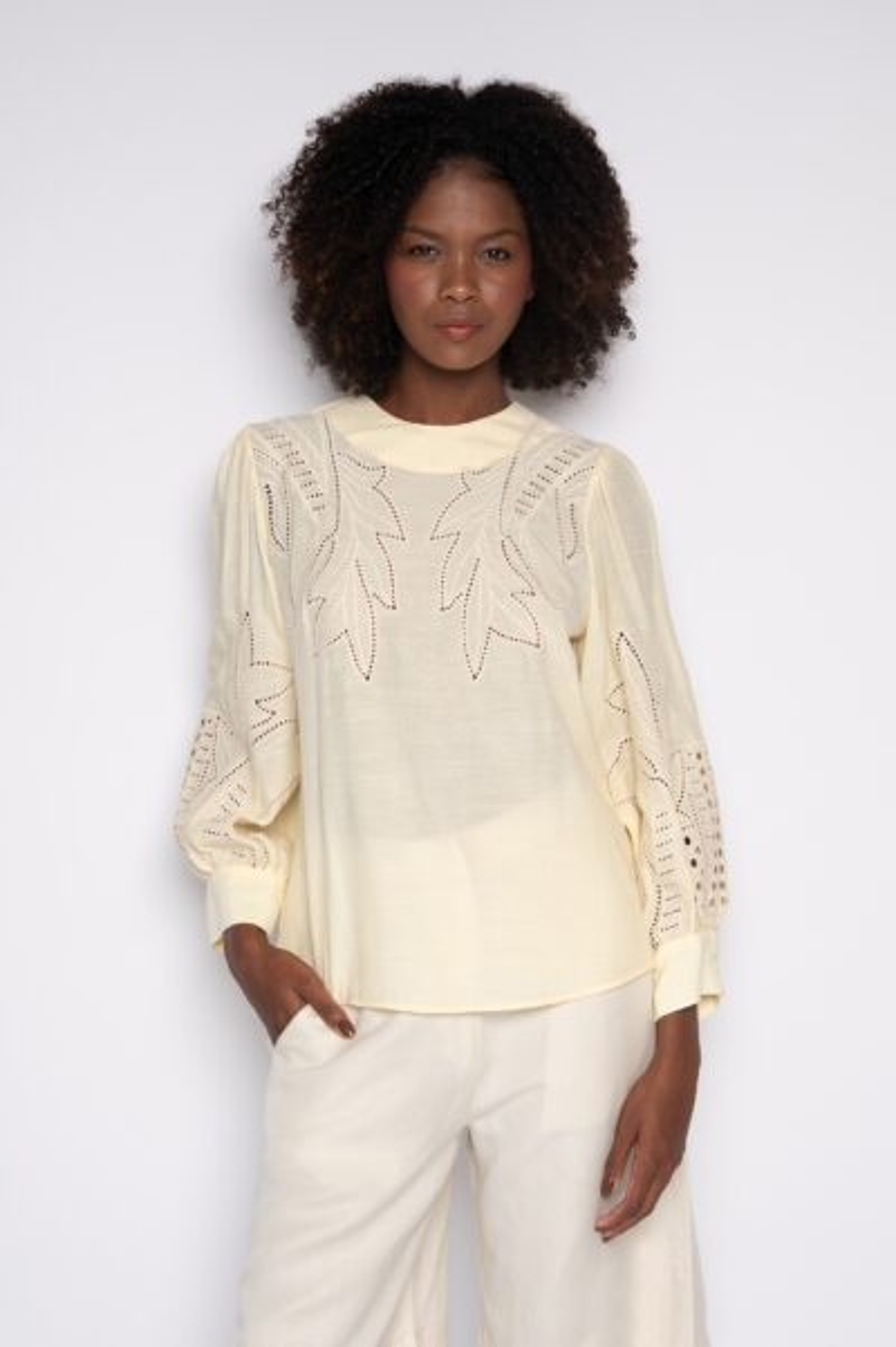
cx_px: 448
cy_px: 674
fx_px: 1682
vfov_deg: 43.6
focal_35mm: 45
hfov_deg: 29.8
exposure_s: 1/160
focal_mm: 45
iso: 200
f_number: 5.6
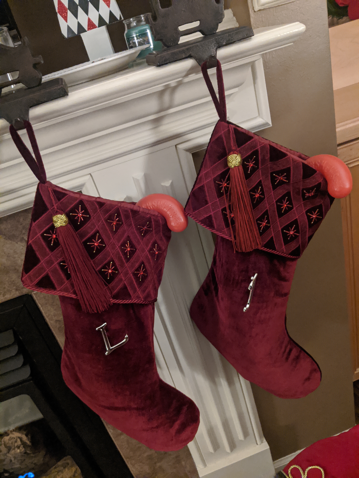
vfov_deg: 65.3
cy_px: 239
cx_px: 180
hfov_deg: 51.4
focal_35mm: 27
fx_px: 373
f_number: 1.8
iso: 1098
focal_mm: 4.44
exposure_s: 1/17.2
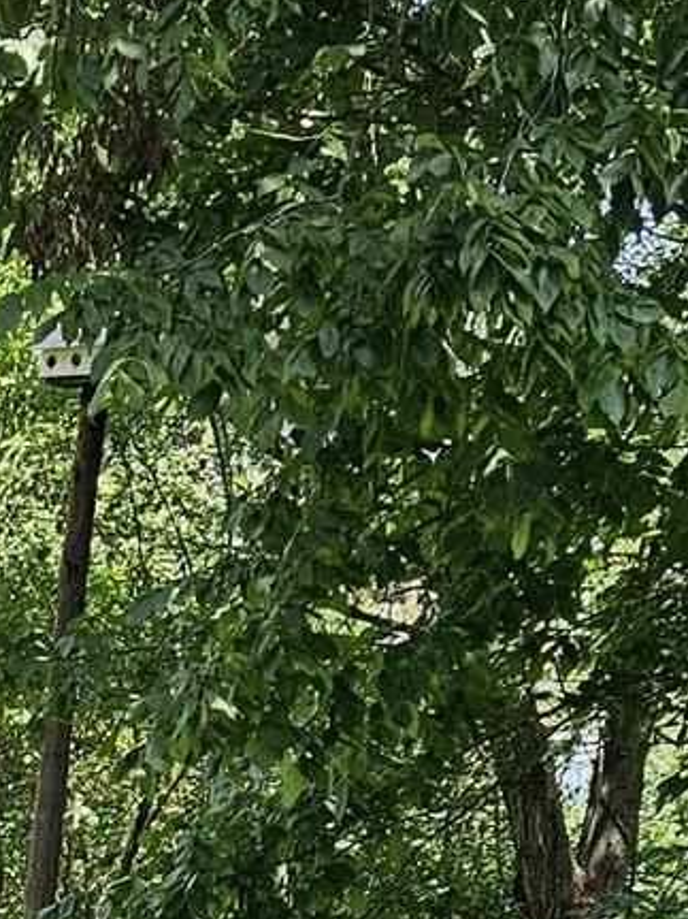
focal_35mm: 123
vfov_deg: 15.3
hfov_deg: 10.7
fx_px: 3261
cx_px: -843
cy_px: 1181
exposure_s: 1/519
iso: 32
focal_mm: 5.4
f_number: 1.8
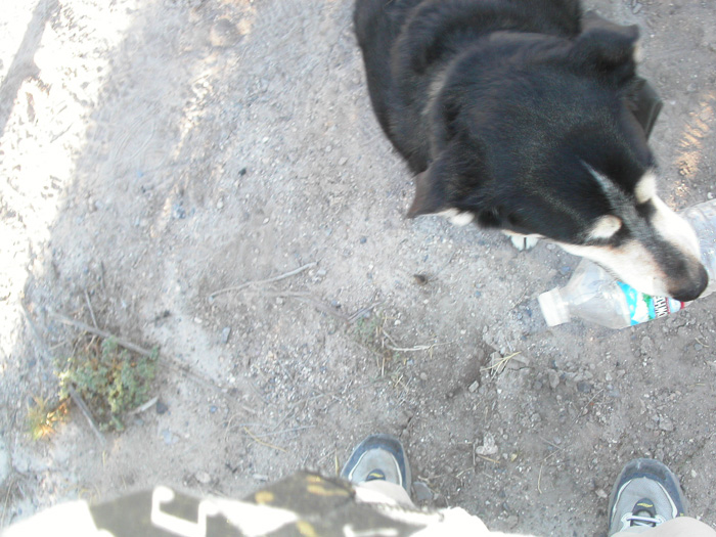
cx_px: 358
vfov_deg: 37.7
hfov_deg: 49.0
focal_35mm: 38
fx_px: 786
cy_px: 268
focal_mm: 7.8
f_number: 4
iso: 100
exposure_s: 1/90
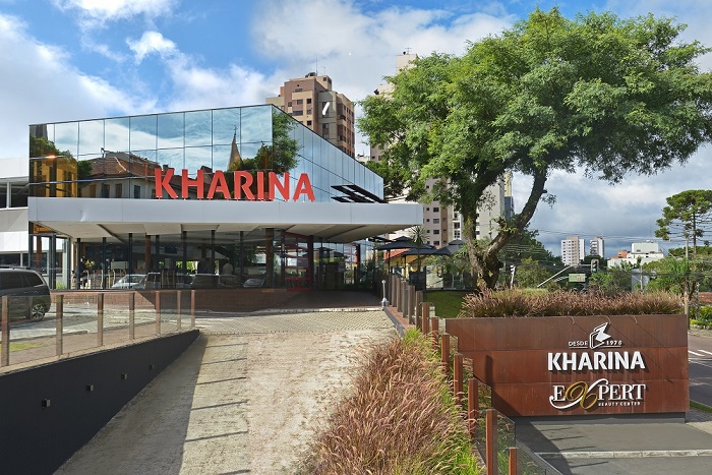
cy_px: 238
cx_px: 356
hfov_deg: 63.6
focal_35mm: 29
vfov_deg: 45.0
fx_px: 574
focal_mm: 29
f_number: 8
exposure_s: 1/320
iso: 100
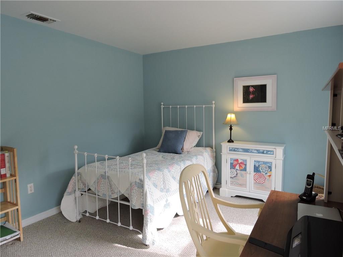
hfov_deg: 71.6
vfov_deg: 56.8
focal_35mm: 24
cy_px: 128
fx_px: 238
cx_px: 172
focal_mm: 4.3
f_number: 3.3
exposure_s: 1/50
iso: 100
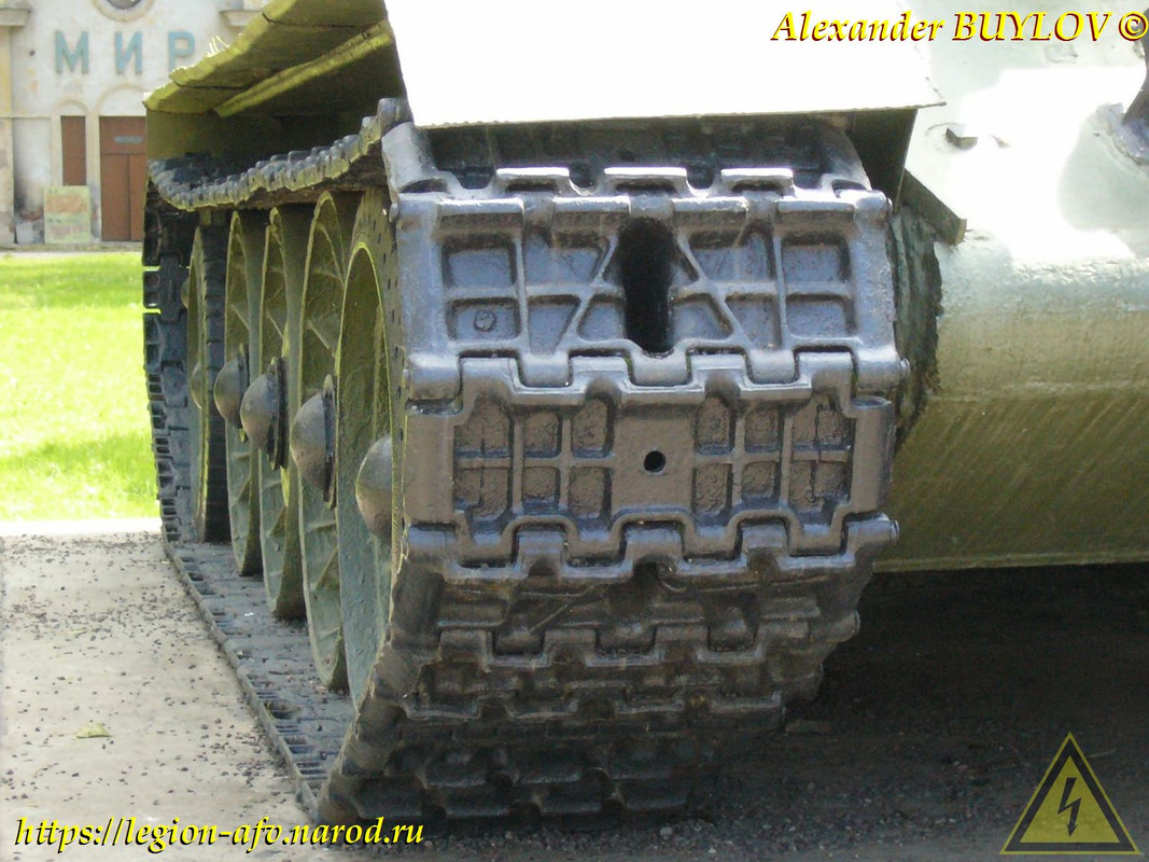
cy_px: 431
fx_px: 2854
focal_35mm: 86
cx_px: 574
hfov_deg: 22.8
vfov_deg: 17.2
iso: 400
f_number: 4.6
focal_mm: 14.3
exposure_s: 1/200
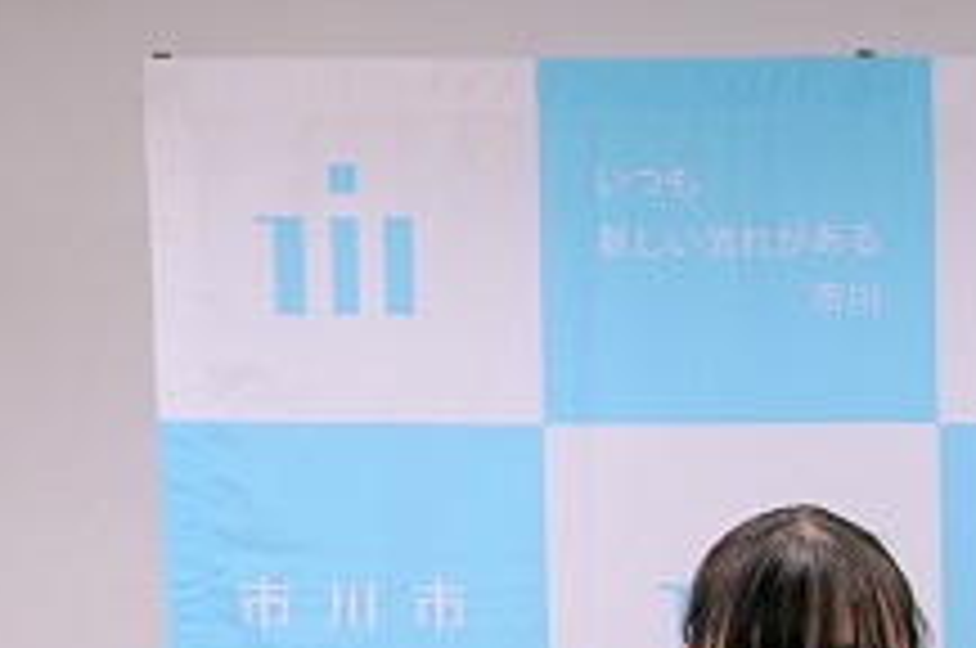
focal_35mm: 166
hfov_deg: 11.1
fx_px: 4494
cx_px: 2069
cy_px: 1242
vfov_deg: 7.9
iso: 1000
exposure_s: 1/125
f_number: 6.3
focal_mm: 24
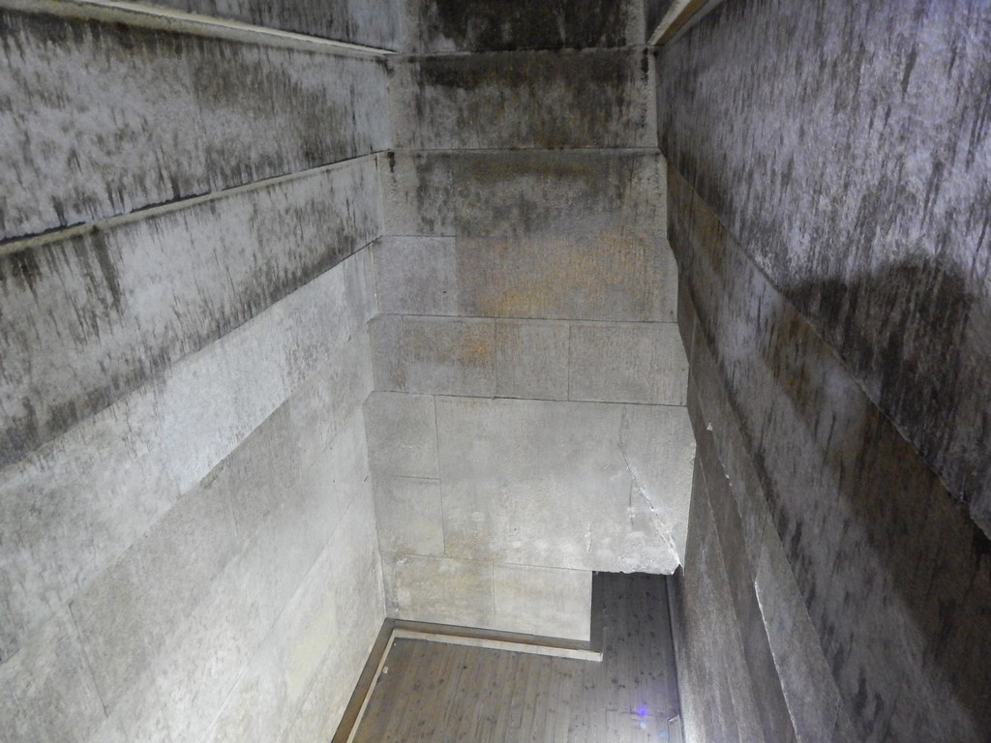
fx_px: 658
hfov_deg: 73.9
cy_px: 372
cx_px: 496
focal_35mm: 23
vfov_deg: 58.9
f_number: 3
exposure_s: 1/1.6
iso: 800
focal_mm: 4
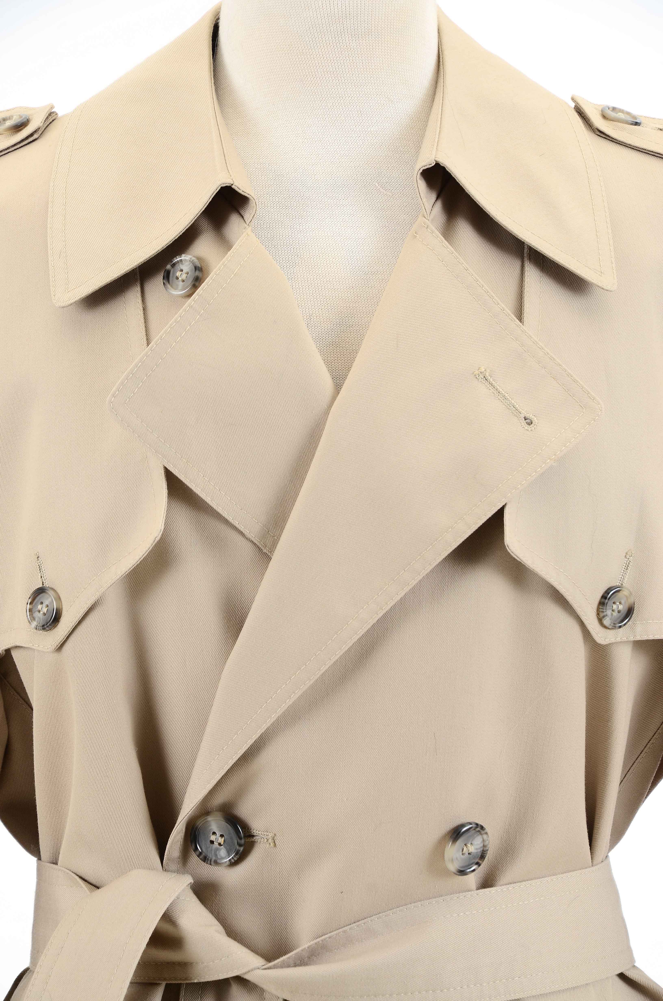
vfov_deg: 13.1
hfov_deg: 8.7
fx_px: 4370
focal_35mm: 158
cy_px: 500
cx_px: 332
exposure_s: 1/80
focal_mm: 105
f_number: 8
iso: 160
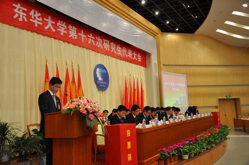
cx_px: 124
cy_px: 82
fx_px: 249
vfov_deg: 36.8
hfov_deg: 53.2
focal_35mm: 36
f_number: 4
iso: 450
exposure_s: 1/15
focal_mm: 24
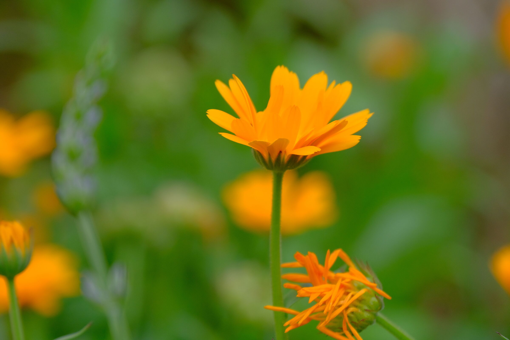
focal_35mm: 203
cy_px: 170
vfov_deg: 6.8
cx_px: 255
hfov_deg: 10.1
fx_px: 2876
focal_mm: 135
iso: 500
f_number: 5.6
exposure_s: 1/200
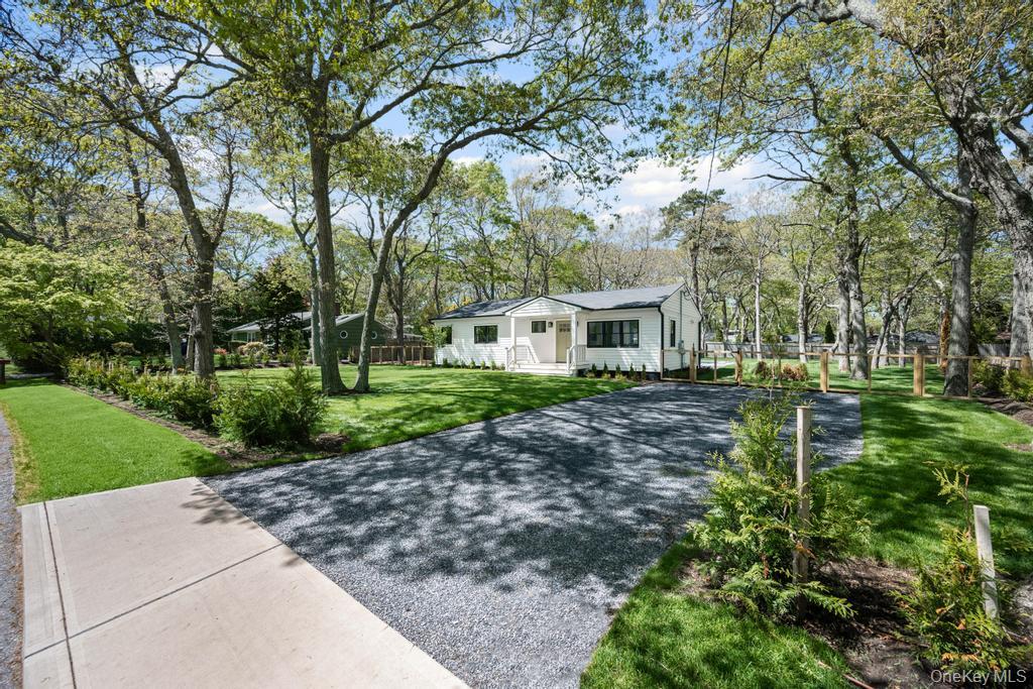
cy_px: 344
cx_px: 516
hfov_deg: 104.2
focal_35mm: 14
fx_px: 402
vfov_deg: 81.2
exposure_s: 1/1250
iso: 500
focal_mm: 14
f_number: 5
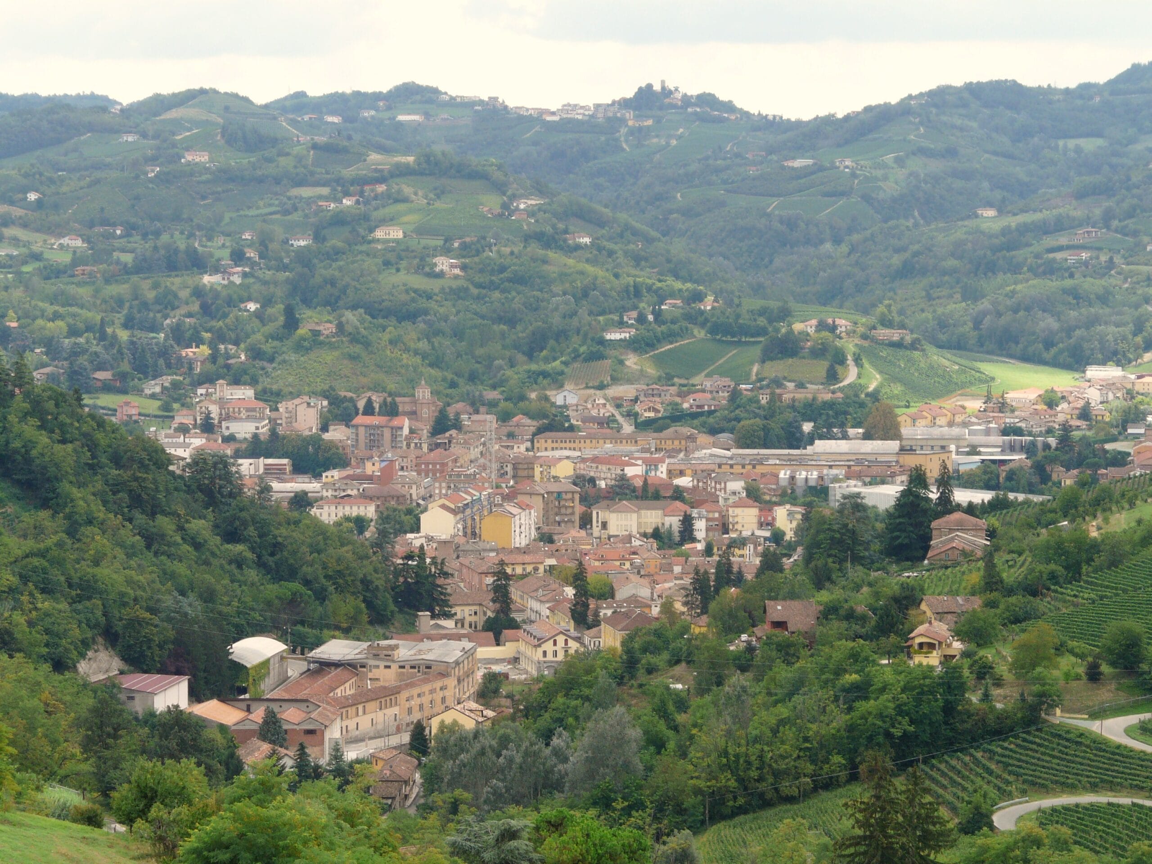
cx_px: 576
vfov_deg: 14.6
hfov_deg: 19.4
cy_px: 432
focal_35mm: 101
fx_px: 3361
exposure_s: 1/200
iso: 100
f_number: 5.6
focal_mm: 16.6
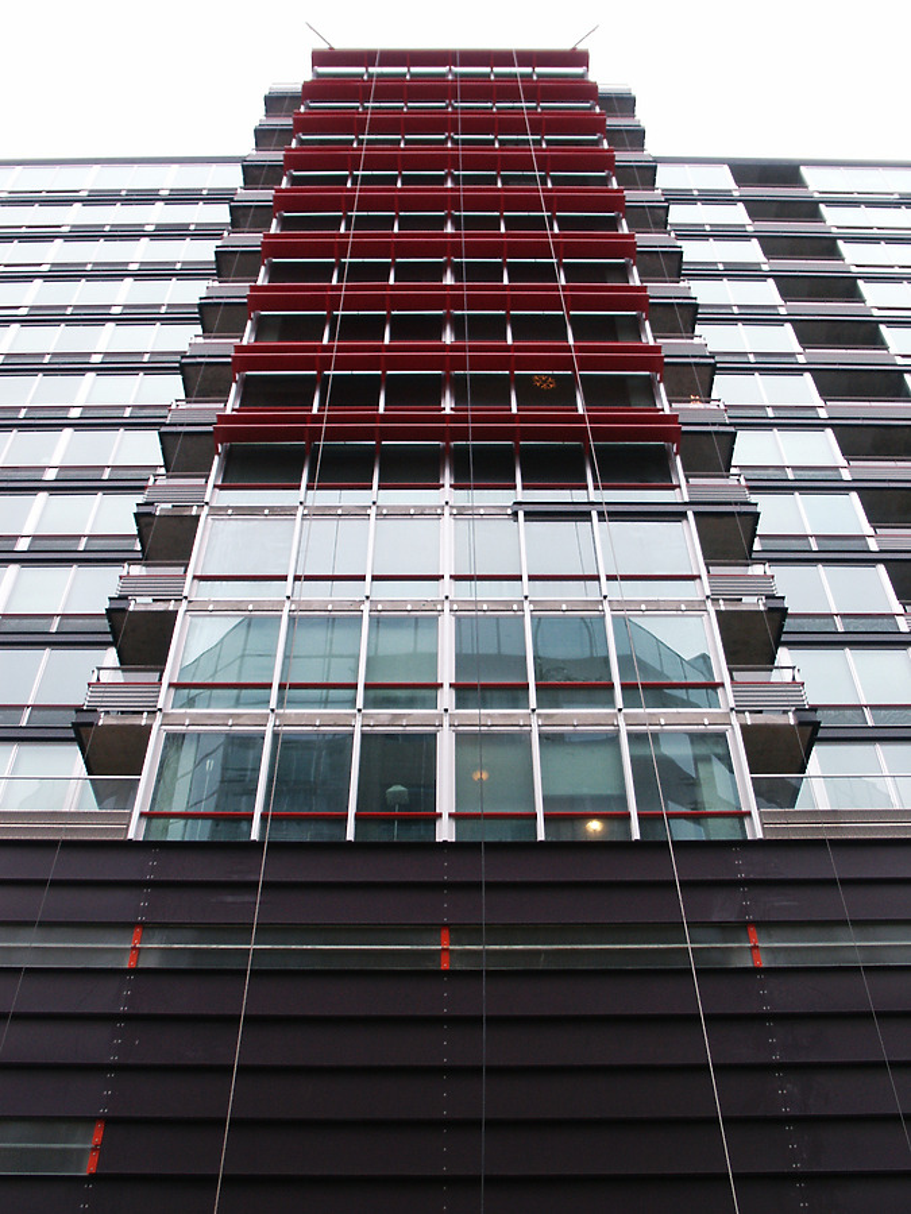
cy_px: 607
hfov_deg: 40.7
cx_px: 456
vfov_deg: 52.6
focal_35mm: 35
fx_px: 1228
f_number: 3
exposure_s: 1/45
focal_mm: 7.18
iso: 80
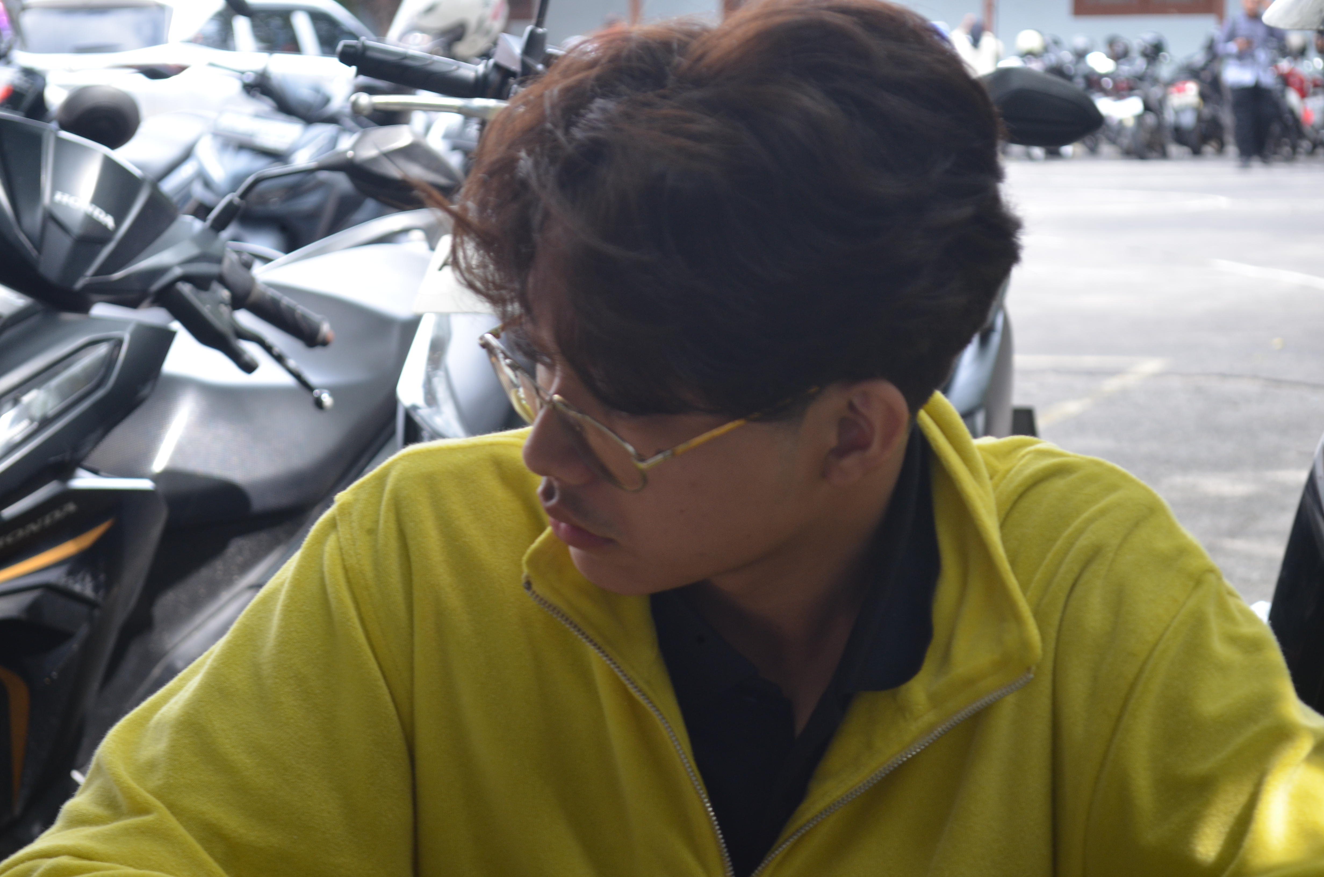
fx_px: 3028
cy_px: 438
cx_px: 662
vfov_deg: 16.5
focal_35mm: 82
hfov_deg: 24.7
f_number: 5.6
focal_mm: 55
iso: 400
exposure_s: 1/100
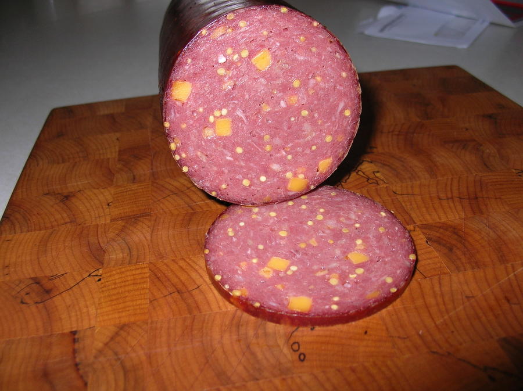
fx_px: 543
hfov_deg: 51.4
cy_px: 196
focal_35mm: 36
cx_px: 262
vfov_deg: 39.6
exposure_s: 1/60.1
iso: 50
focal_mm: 6
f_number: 2.7
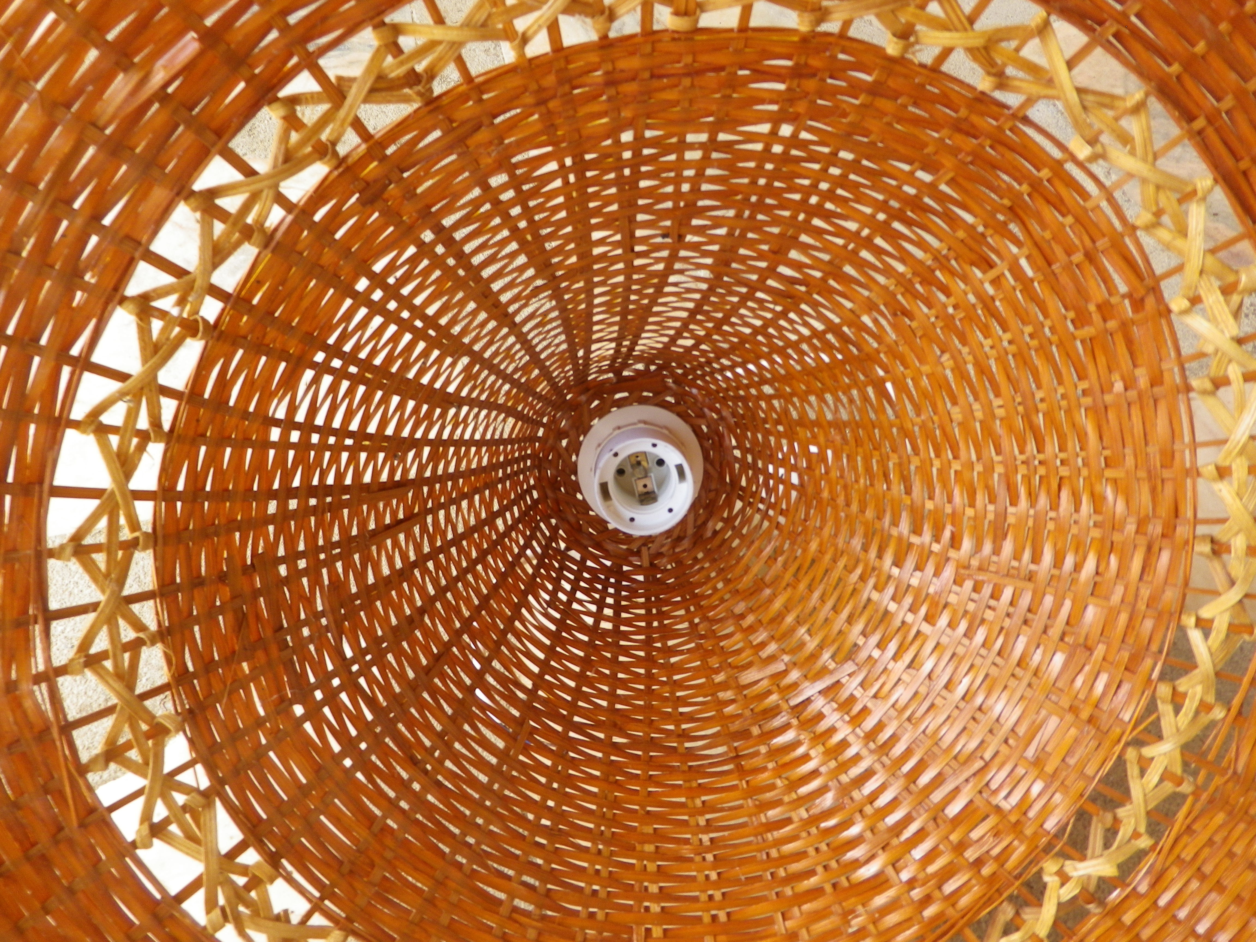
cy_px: 471
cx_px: 628
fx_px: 907
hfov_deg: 69.4
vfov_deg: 54.9
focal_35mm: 25
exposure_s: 1/80
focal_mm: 4.5
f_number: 3.5
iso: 80
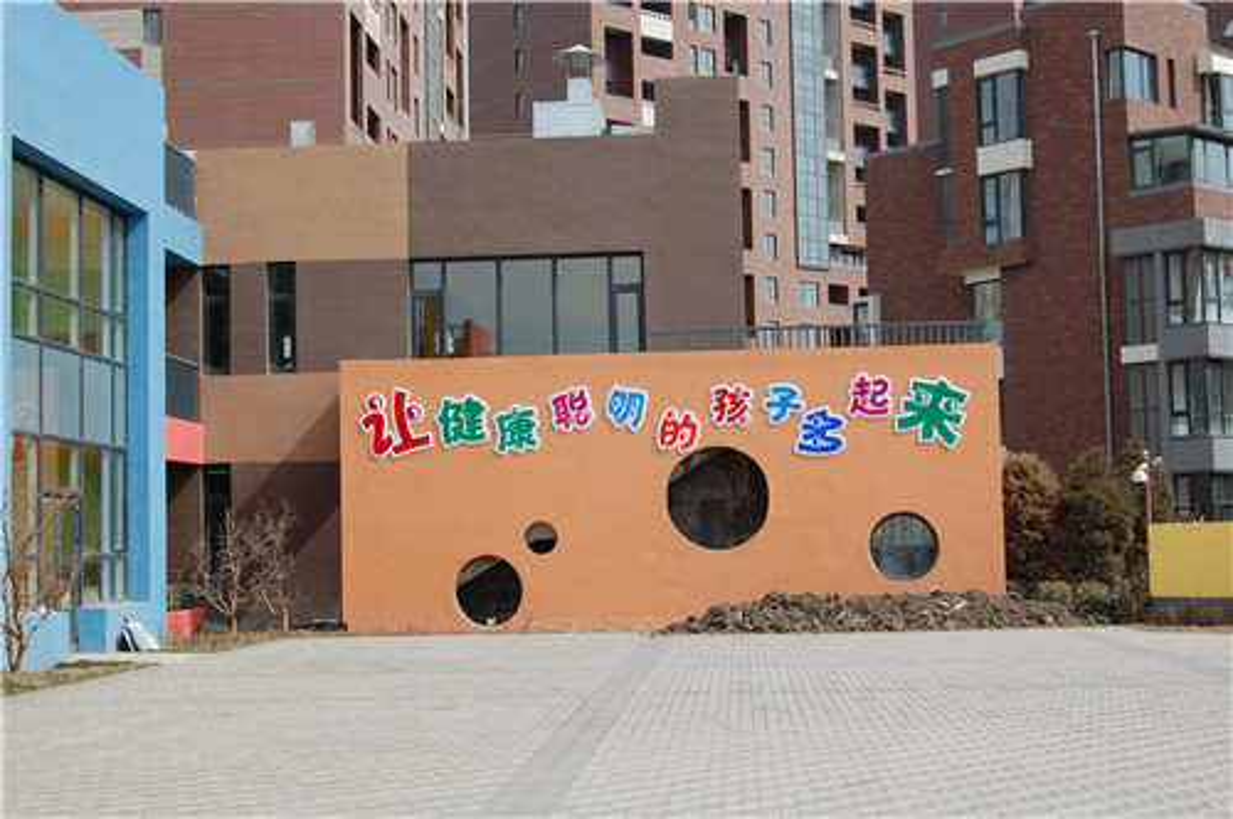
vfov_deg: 25.7
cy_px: 410
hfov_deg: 37.9
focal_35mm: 52
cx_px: 616
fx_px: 1796
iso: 200
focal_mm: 35
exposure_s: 1/320
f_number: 9
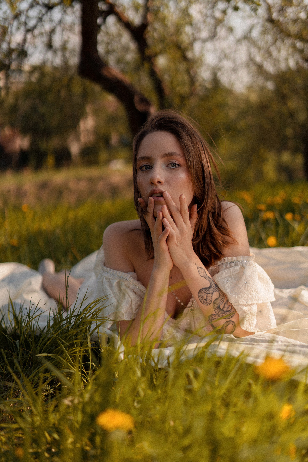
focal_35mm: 50
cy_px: 231
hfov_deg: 27.0
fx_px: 642
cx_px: 154
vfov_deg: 39.6
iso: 100
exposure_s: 1/4000
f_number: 1.8
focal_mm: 50
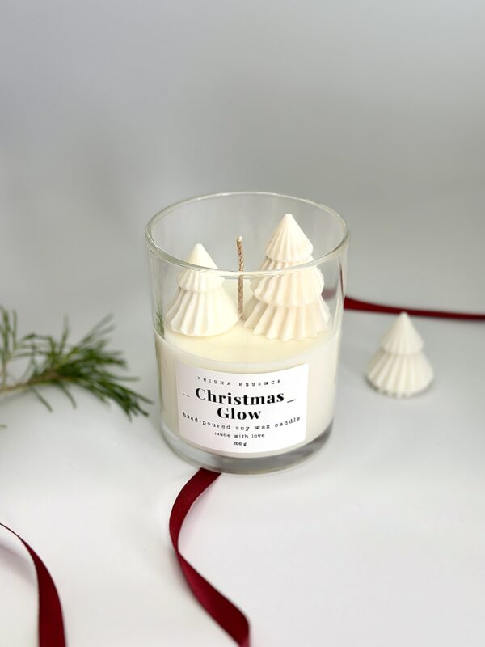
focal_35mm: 48
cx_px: 242
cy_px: 324
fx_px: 897
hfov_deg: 30.3
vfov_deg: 39.7
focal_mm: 6.86
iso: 100
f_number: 1.78
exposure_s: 1/171
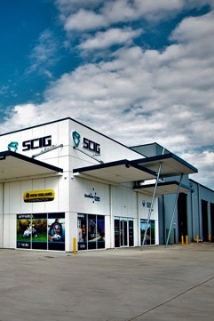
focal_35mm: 73
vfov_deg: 27.7
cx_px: 20
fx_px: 650
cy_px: 162
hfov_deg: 18.4
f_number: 6.7
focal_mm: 48
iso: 400
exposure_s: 1/180
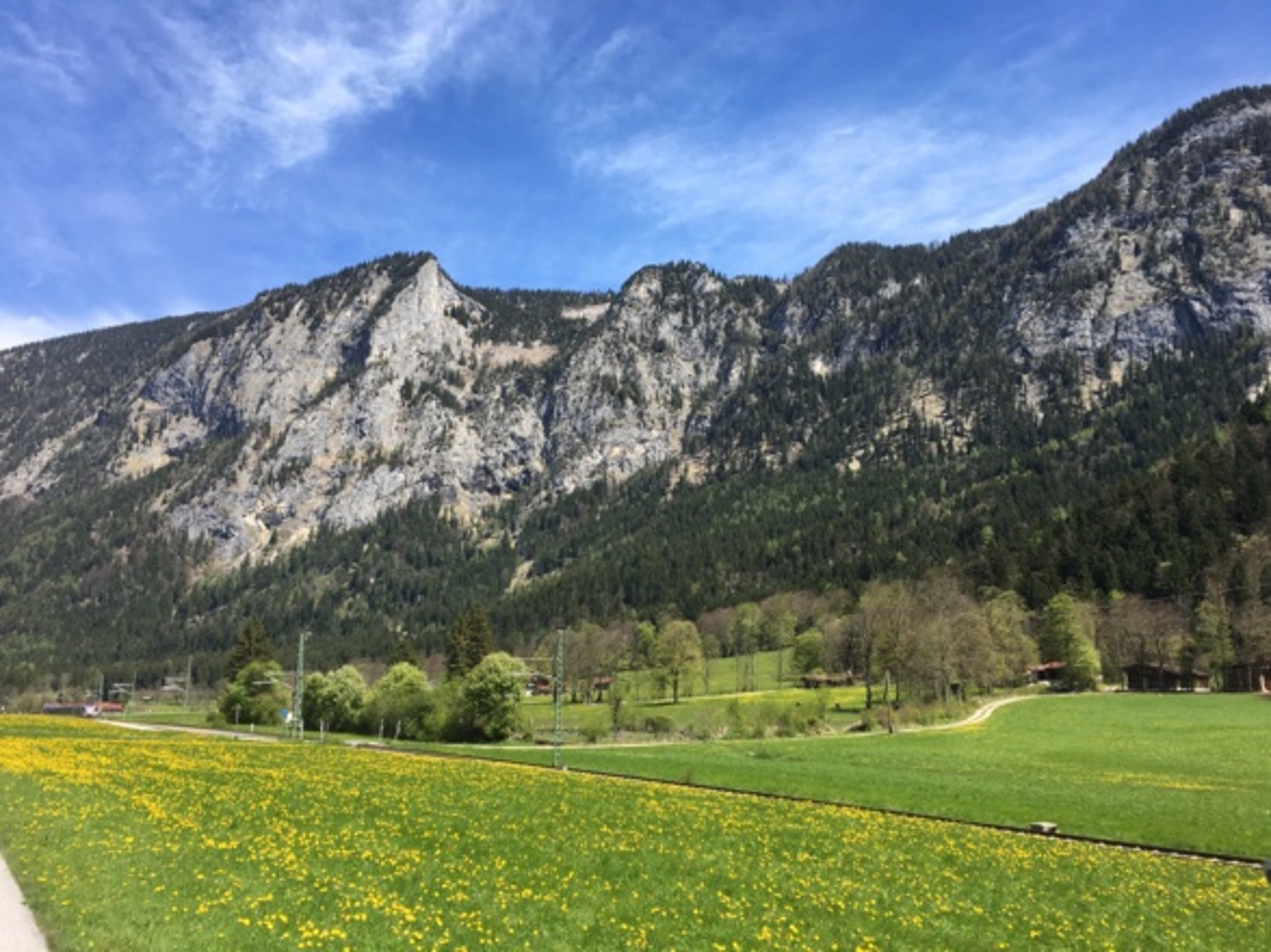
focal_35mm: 29
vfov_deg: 48.2
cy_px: 476
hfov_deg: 61.7
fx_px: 1065
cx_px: 636
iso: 25
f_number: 2.2
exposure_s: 1/916
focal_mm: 4.15
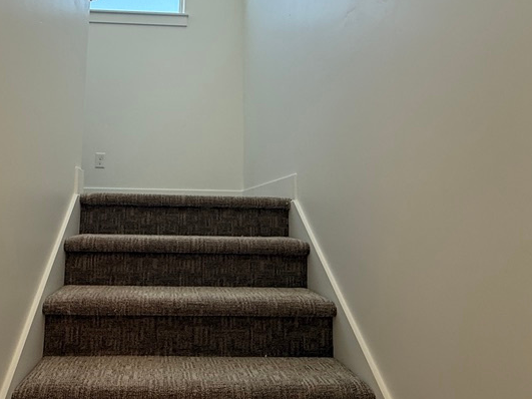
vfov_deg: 51.1
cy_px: 163
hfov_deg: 64.0
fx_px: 415
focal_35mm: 27
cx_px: 186
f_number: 2.2
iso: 125
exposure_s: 1/120
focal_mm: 2.22
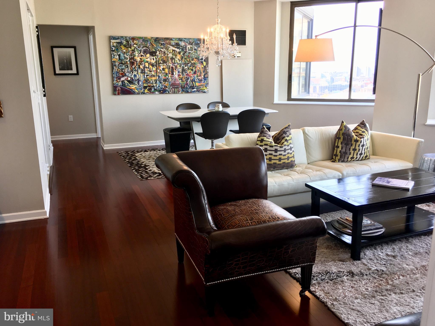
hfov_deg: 61.7
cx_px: 218
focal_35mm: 29
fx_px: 364
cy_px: 163
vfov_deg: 48.2
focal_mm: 4.15
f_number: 2.2
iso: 25
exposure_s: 1/40
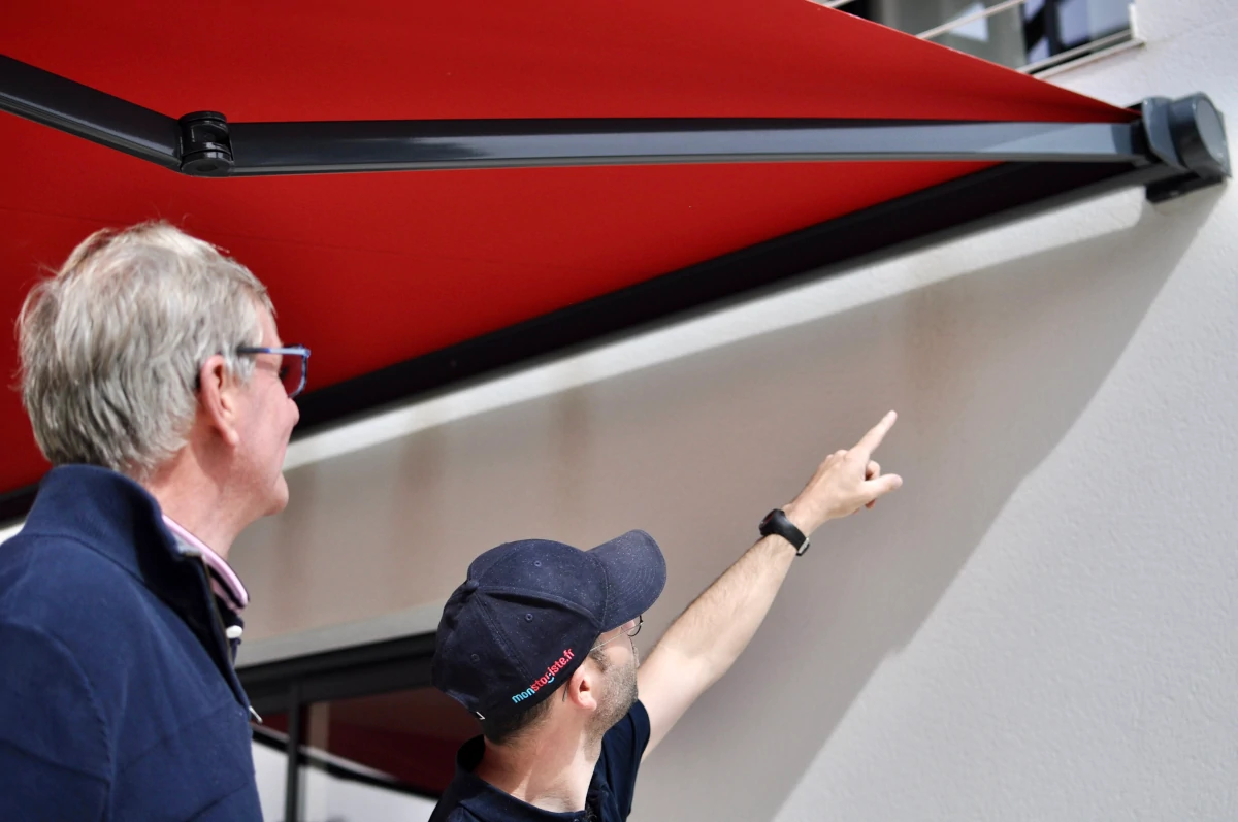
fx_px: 1803
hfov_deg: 37.9
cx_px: 619
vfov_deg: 25.7
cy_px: 411
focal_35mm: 52
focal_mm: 35
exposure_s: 1/1250
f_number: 2.8
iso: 200
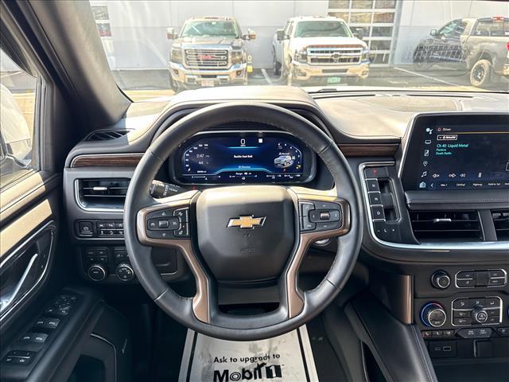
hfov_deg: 71.6
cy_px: 191
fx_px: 353
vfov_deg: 56.8
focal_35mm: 24
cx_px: 254
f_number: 1.78
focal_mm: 6.76
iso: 250
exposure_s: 1/60
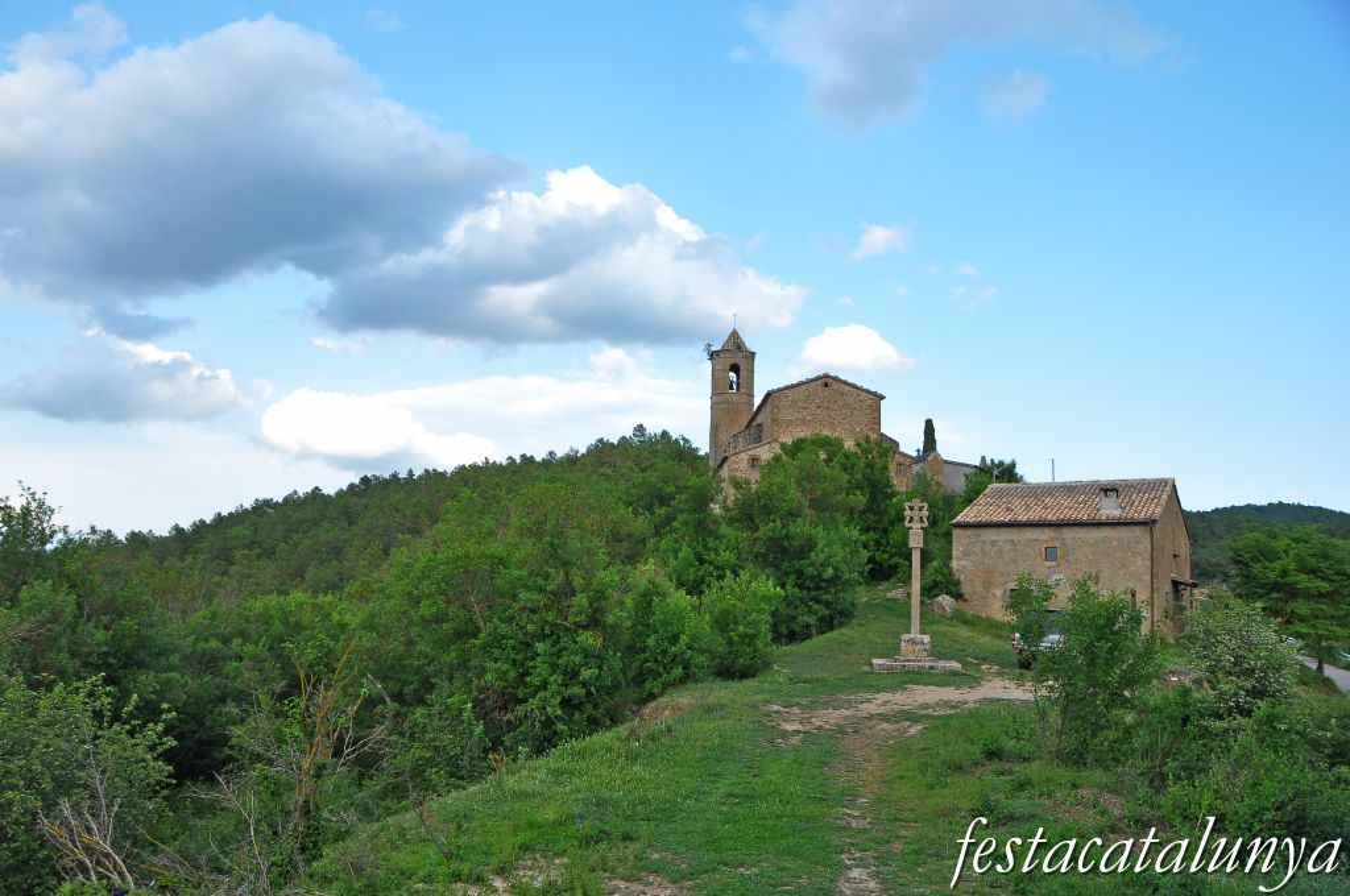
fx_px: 1011
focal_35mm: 27
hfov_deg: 67.4
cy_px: 448
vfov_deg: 47.8
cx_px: 675
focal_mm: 18
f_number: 8
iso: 500
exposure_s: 1/250
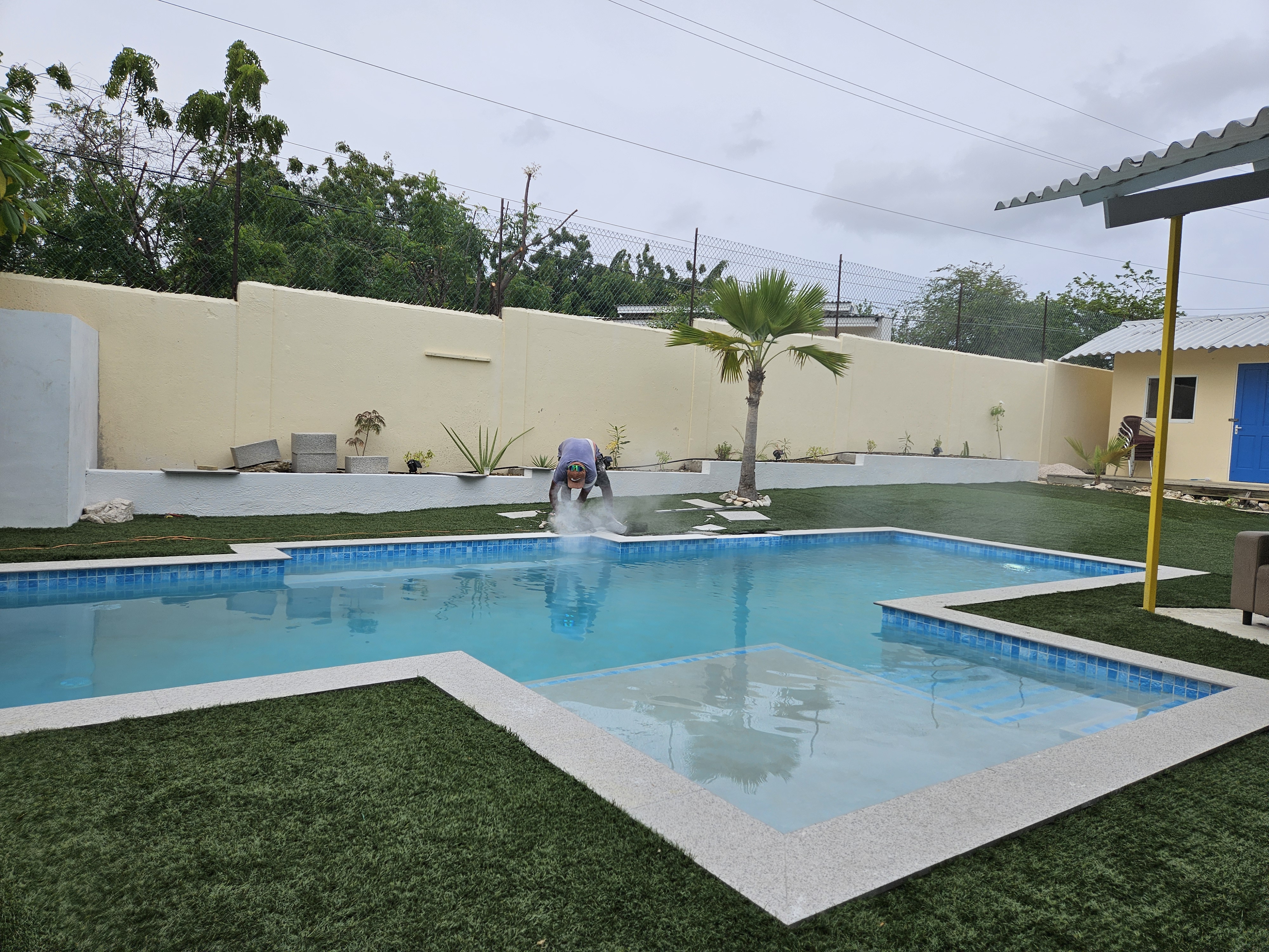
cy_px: 476
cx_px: 634
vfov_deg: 58.9
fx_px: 843
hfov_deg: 73.9
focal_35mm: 23
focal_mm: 5.4
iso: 25
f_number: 1.8
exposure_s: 1/2805
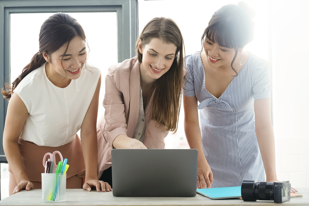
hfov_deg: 23.9
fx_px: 729
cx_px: 154
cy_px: 103
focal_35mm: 85
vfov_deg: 16.1
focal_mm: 85
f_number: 6.3
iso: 320
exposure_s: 1/100
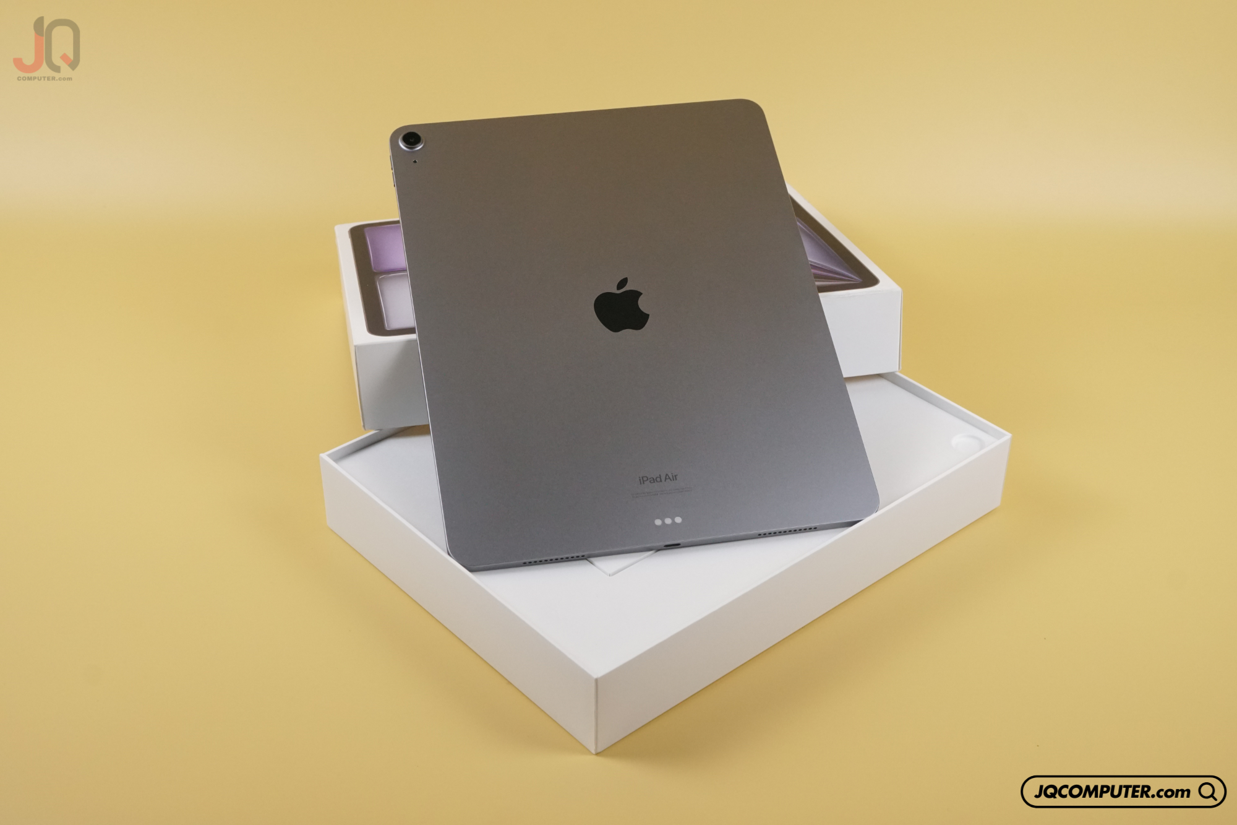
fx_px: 1701
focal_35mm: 50
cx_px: 618
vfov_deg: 27.3
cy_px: 412
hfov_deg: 40.0
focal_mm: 33
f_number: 8
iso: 2000
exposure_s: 1/100
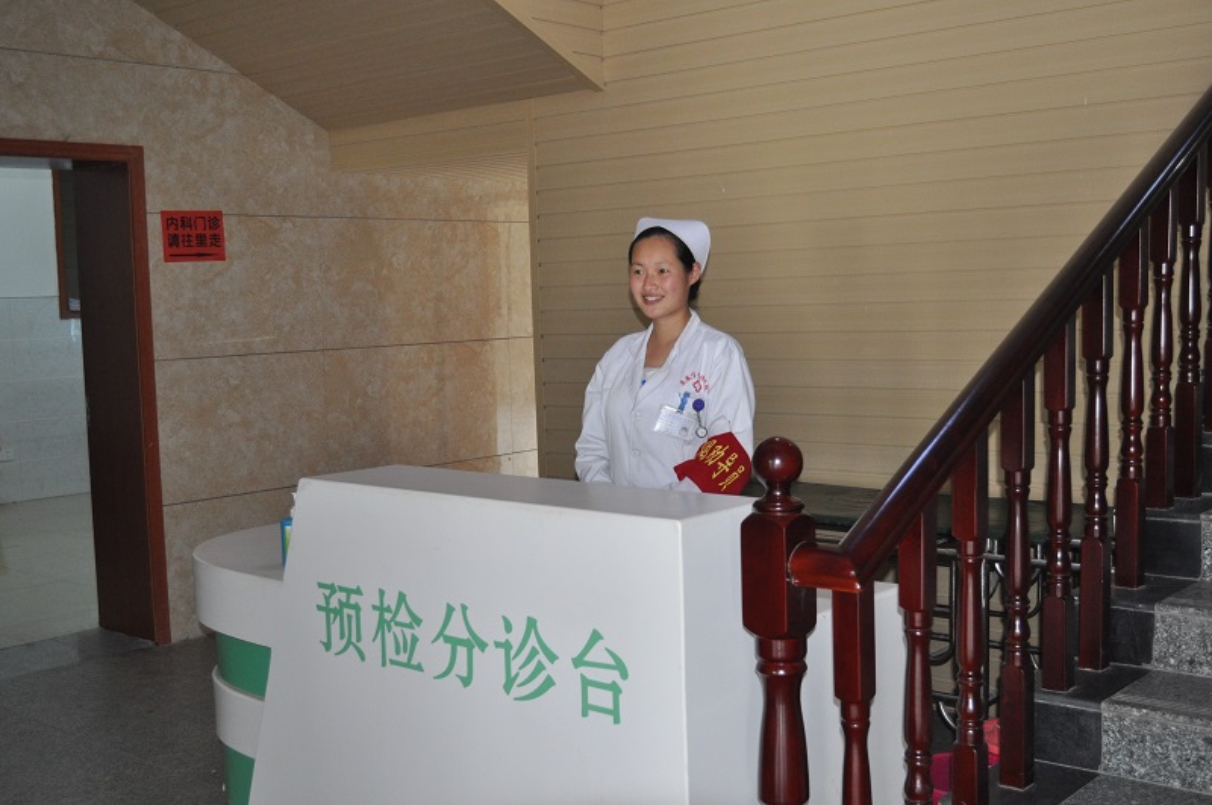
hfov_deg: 46.5
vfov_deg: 31.8
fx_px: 1412
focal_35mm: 42
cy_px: 402
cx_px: 606
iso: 800
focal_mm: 28
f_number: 4.5
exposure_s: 1/60
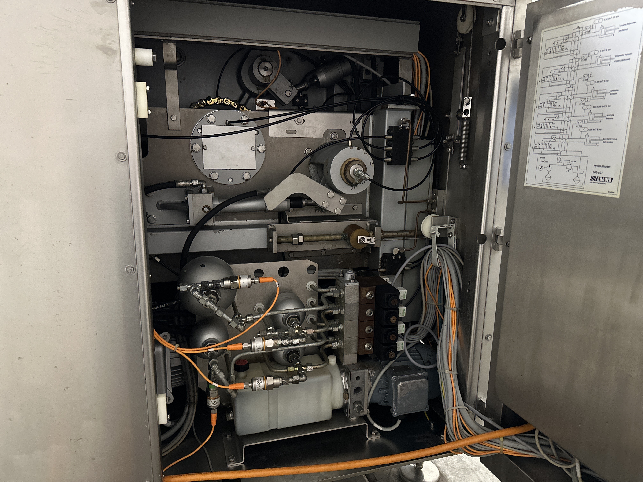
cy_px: 241
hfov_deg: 71.6
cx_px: 322
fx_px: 446
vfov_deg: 56.8
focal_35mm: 24
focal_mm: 6.86
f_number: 1.78
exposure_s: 1/25
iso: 800
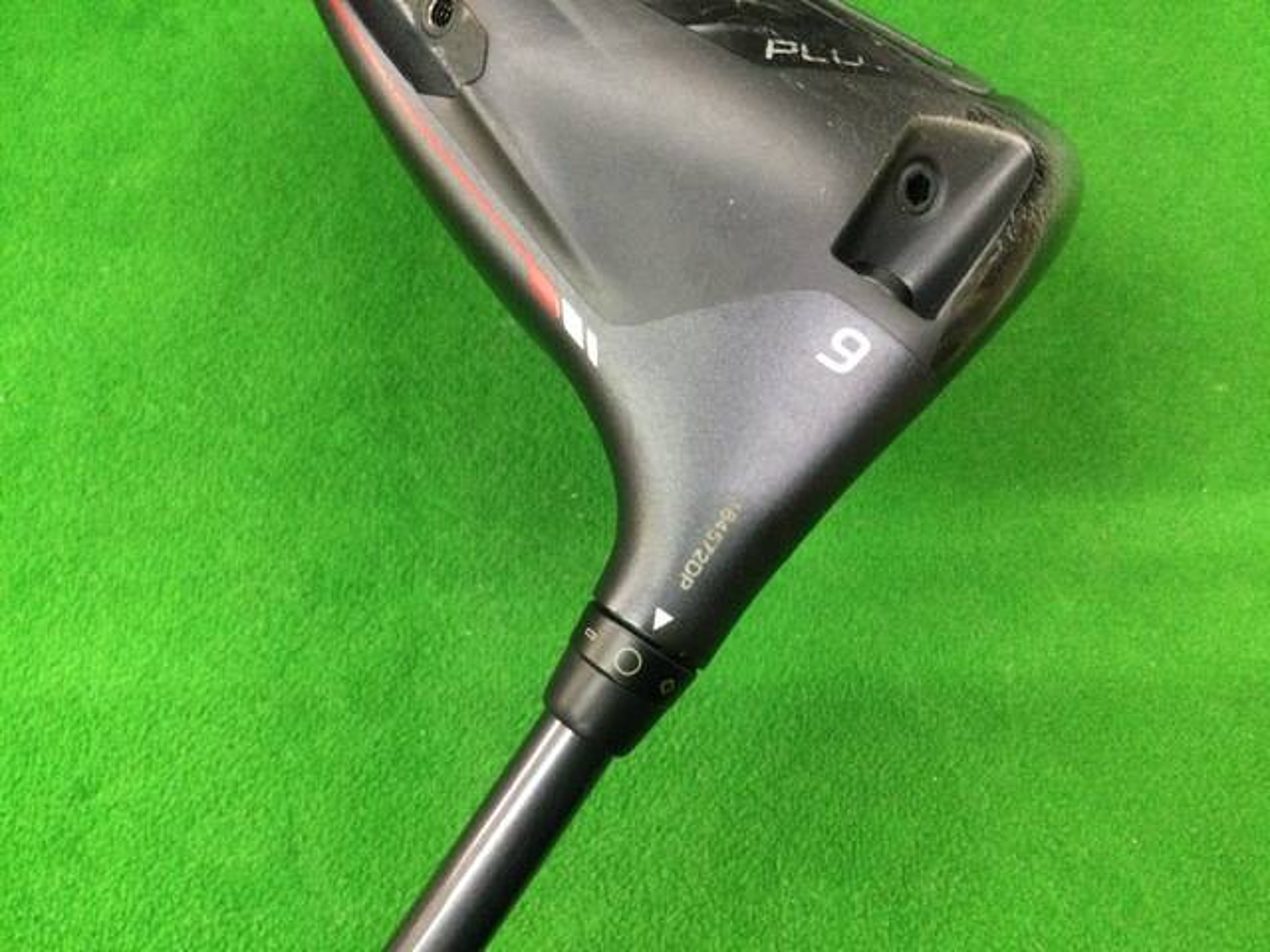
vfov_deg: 45.4
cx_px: 635
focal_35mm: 31
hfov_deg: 58.4
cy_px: 476
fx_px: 1137
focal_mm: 3.3
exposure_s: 1/30
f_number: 2.4
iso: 200
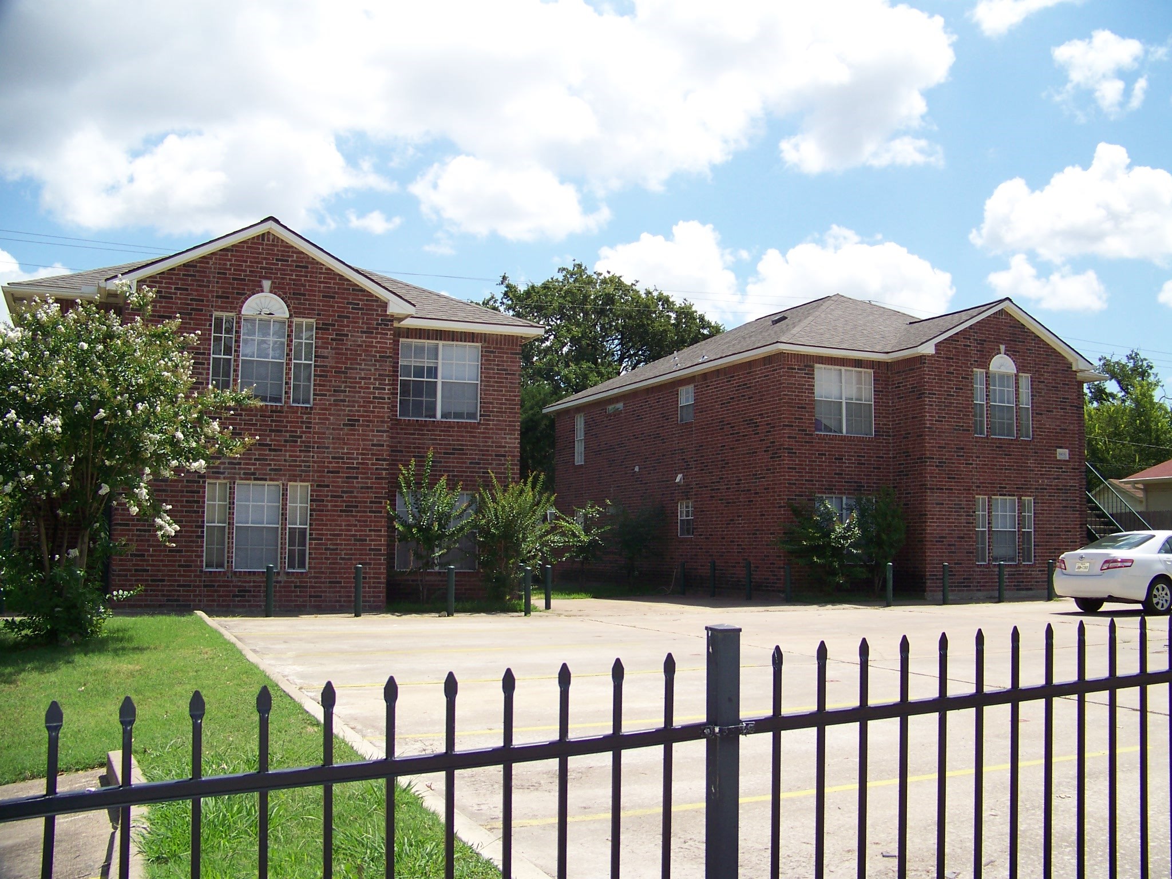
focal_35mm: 36
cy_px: 440
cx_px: 586
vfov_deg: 39.7
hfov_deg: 51.4
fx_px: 1219
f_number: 2.8
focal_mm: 5.85
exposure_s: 1/1000
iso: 64
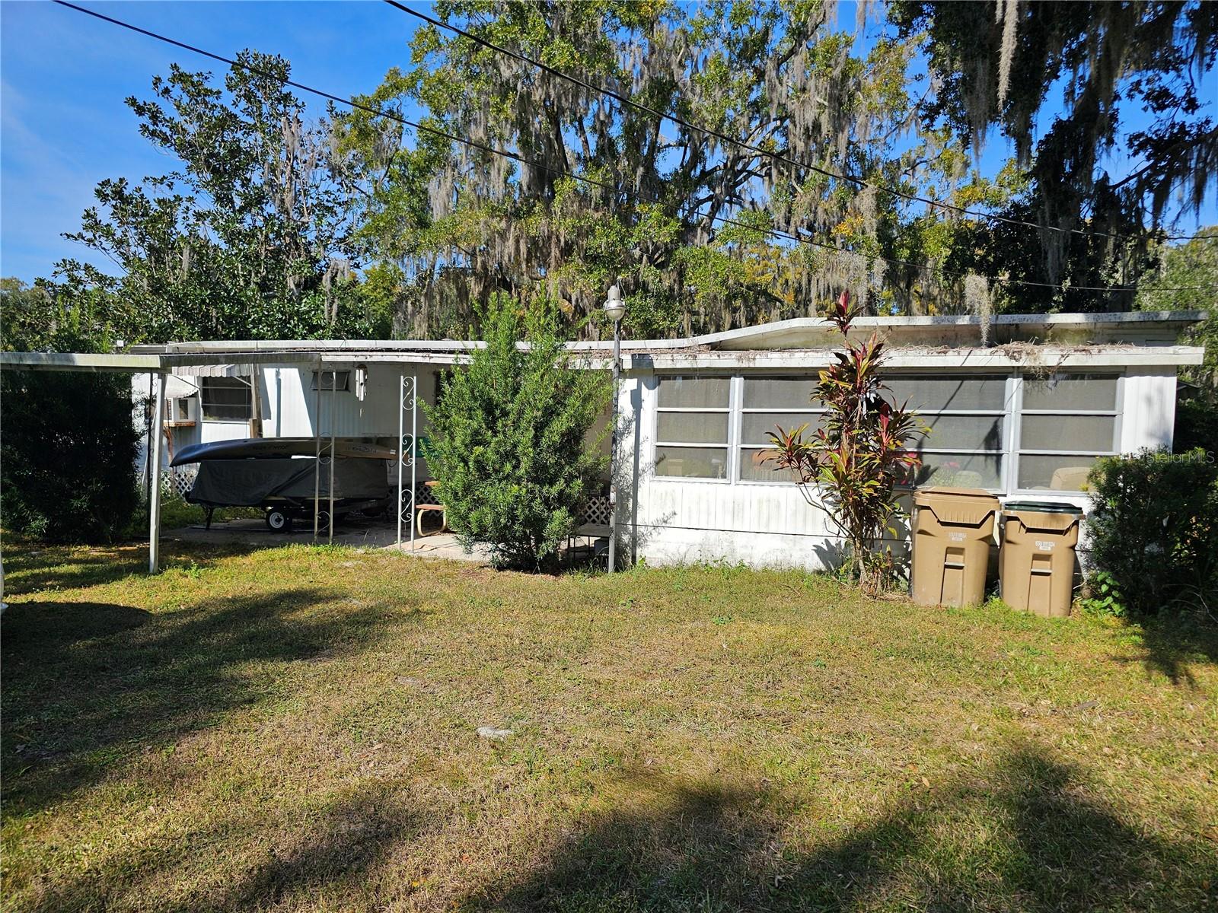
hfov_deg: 73.9
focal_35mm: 23
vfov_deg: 58.9
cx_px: 609
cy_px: 456
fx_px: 809
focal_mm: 6.3
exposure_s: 1/767
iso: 10
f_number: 1.7
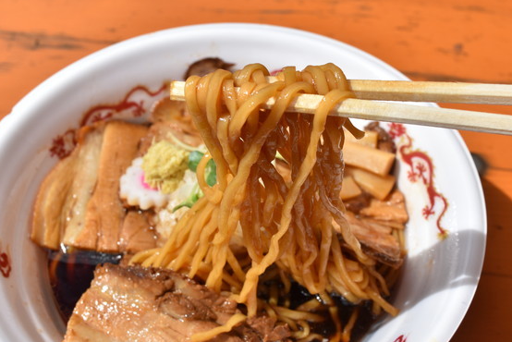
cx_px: 274
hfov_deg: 38.2
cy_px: 186
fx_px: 740
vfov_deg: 26.0
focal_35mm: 52
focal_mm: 30
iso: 200
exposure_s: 1/500
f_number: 11
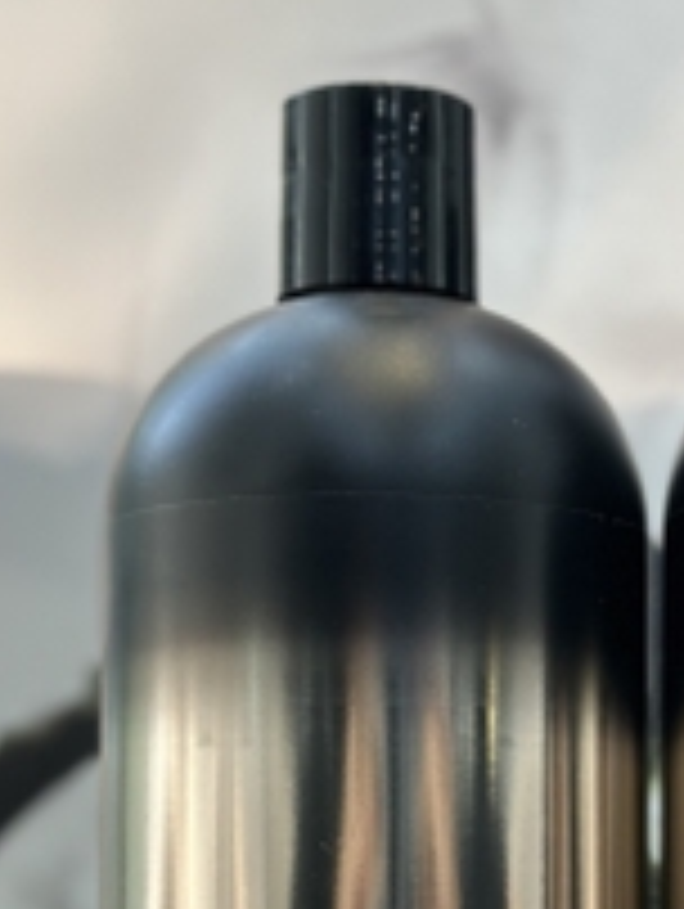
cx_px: 711
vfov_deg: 17.0
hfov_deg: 12.8
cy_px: 788
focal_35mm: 114
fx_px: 2997
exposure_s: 1/100
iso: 100
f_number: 1.78
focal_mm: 6.86
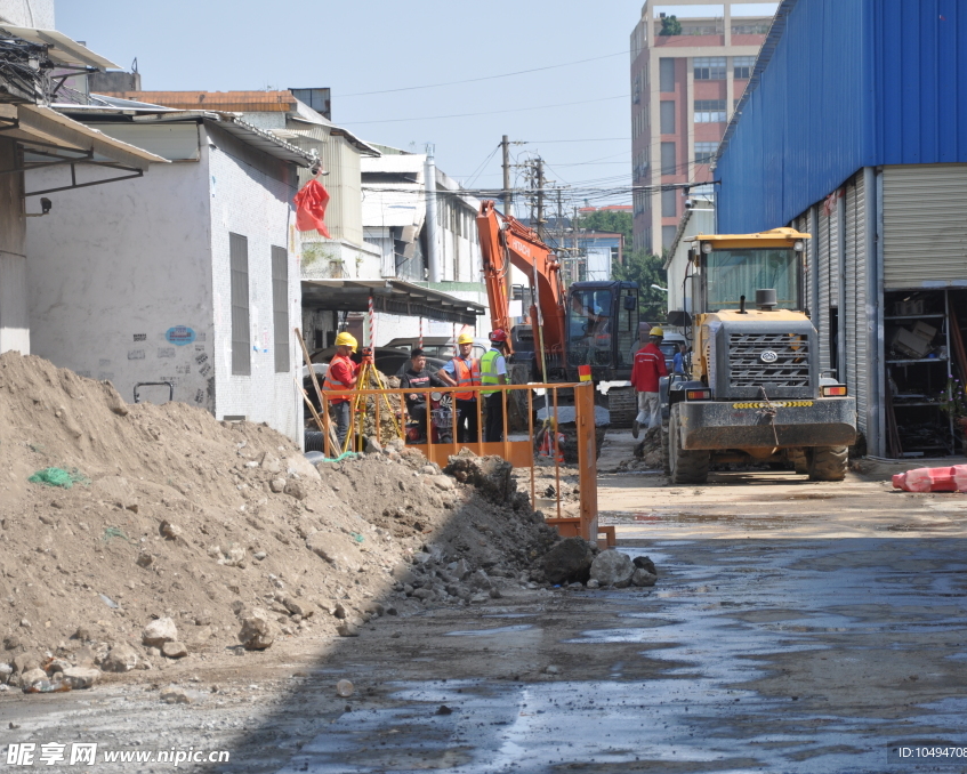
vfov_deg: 11.4
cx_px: 573
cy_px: 387
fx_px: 3893
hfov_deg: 14.2
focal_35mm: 136
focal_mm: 80
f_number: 5.6
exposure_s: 1/500
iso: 200
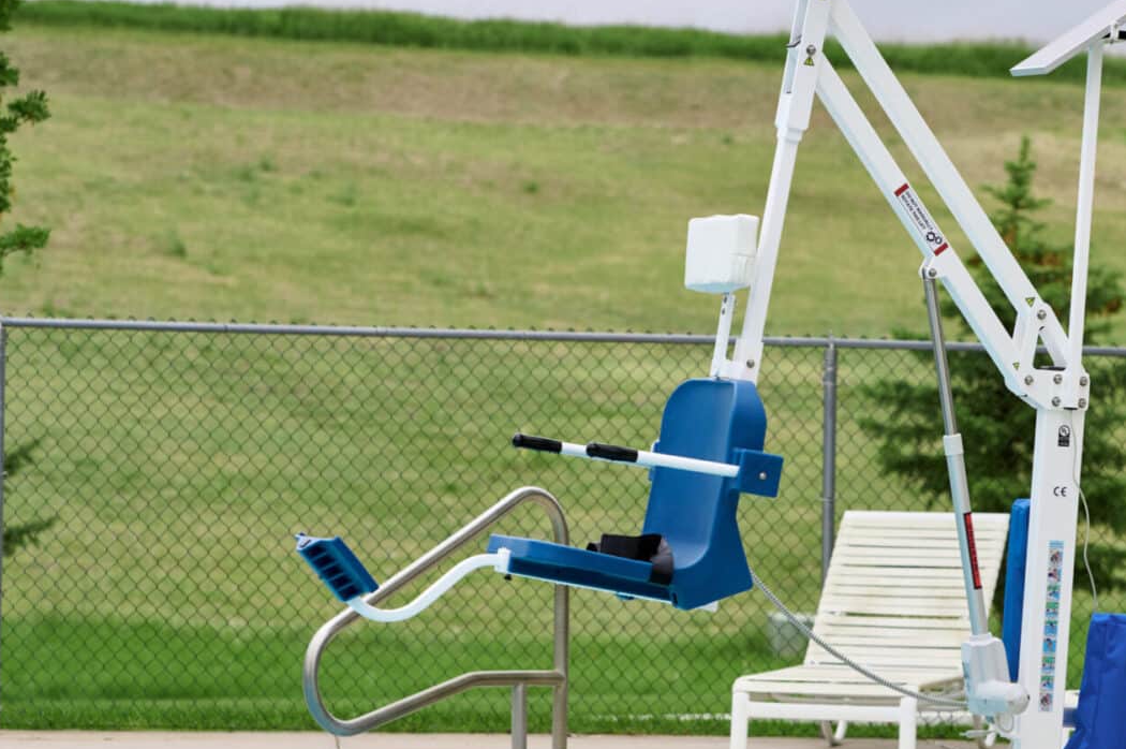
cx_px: 746
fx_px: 5000
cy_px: 458
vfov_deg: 8.6
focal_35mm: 160
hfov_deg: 12.8
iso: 800
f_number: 4.5
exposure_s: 1/640
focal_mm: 105
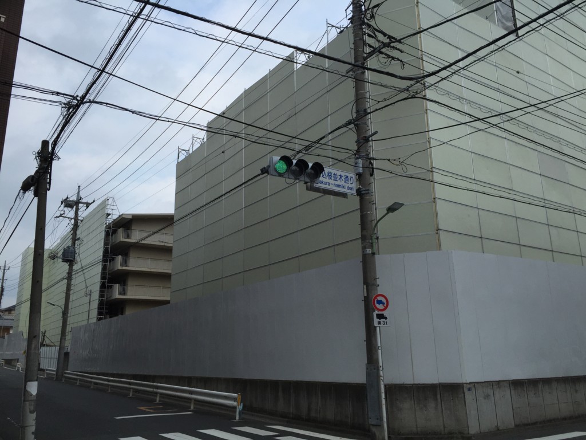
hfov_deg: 61.7
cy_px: 220
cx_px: 293
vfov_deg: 48.2
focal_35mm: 29
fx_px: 491
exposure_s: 1/1014
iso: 32
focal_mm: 4.15
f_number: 2.2
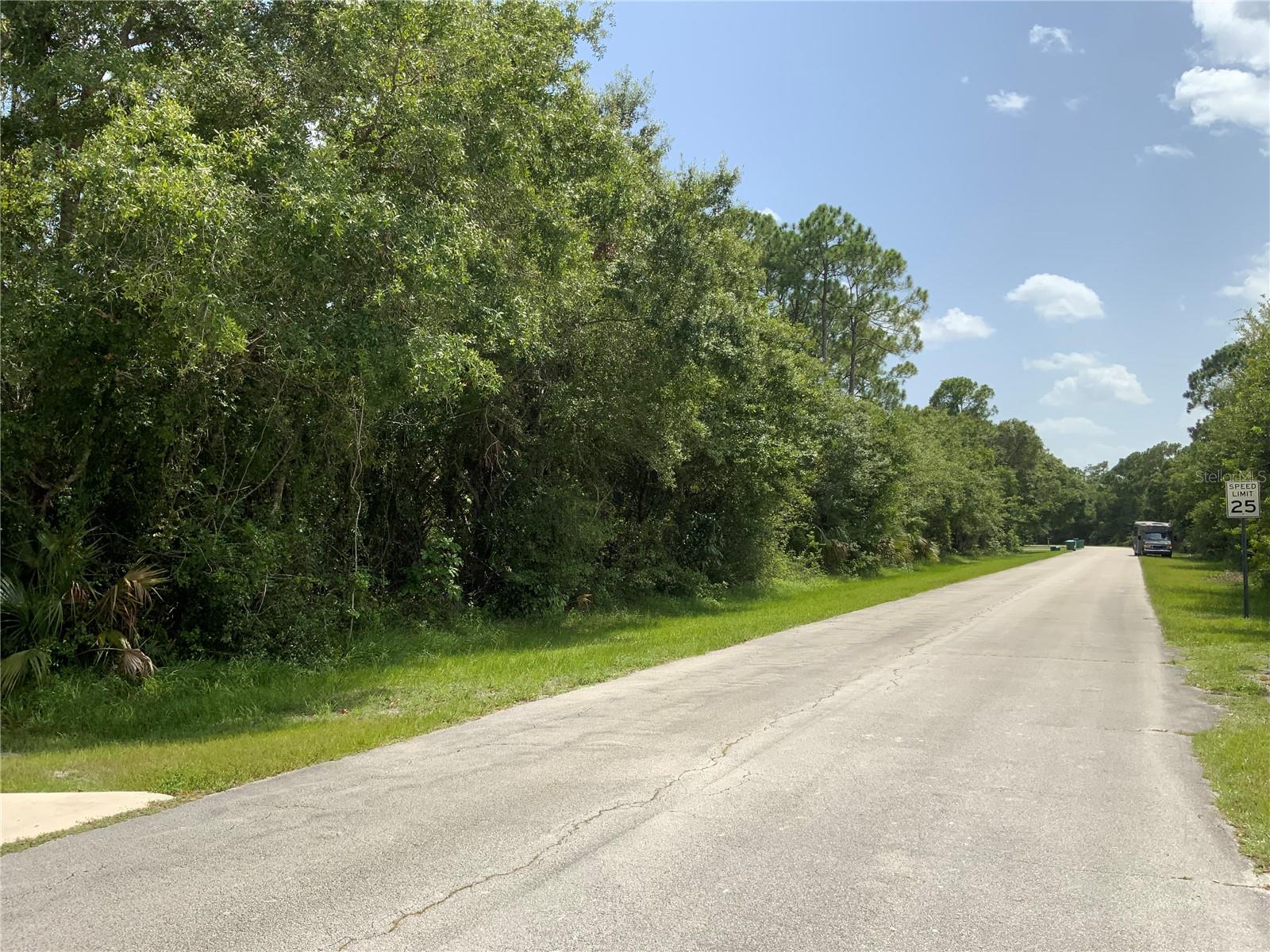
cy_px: 476
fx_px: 1064
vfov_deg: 48.2
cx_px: 635
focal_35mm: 29
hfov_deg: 61.7
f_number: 1.8
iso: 16
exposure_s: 1/1848
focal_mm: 3
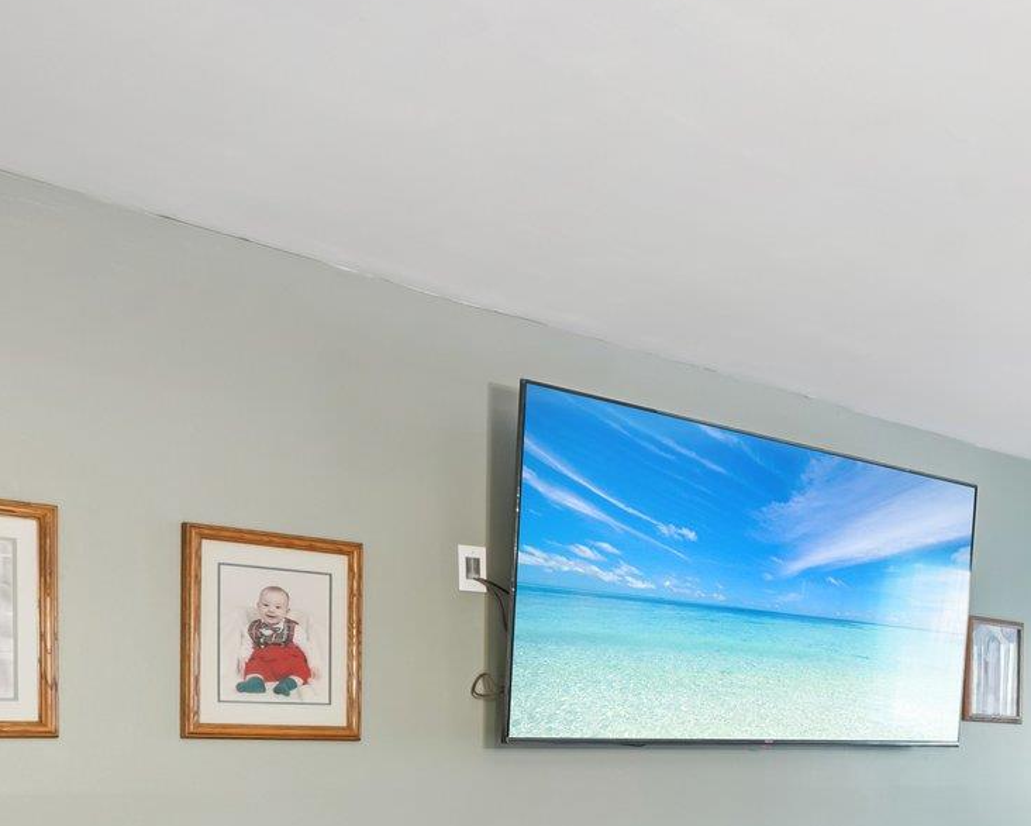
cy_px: 806
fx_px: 1282
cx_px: 1080
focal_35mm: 42
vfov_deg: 33.0
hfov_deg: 37.9
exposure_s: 1/2
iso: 400
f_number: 8
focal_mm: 16
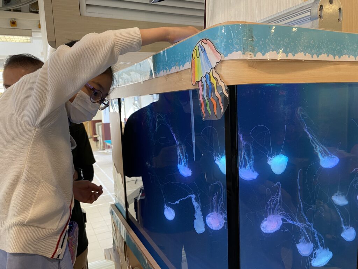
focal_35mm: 26
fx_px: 269
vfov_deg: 53.1
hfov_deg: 67.3
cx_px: 179
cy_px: 134
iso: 125
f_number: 1.8
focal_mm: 4.25
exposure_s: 1/65
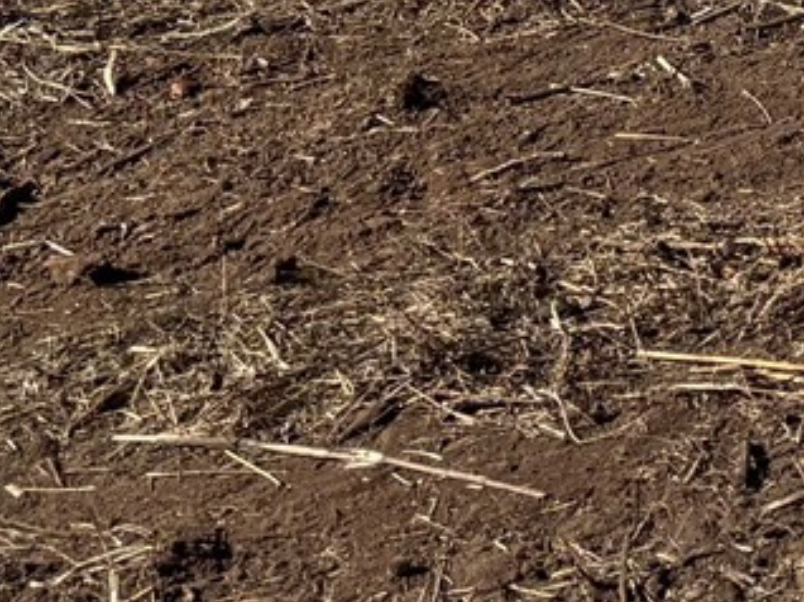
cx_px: 1355
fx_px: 3365
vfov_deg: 8.7
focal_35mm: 145
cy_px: -1126
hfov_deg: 12.6
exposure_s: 1/5714
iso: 80
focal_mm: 6.76
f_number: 1.78
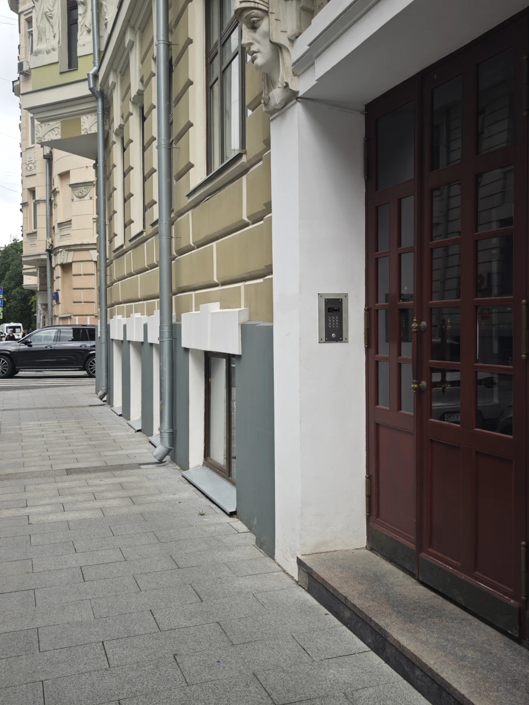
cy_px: 352
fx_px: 713
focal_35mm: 35
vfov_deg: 52.6
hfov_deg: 40.7
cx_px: 264
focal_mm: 8.72
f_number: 2
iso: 50
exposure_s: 1/411
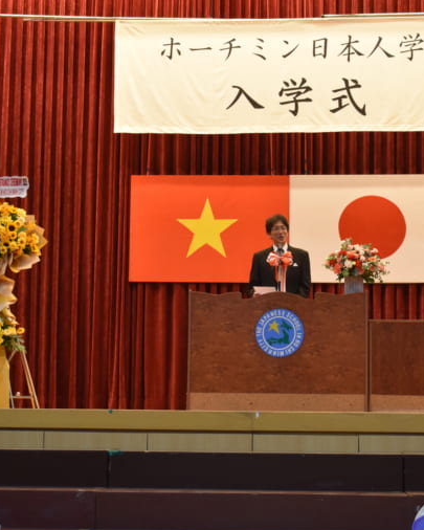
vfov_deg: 25.5
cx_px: 246
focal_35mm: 75
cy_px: 266
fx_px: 1172
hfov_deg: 20.5
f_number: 4.5
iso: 1000
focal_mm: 35
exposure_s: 1/60
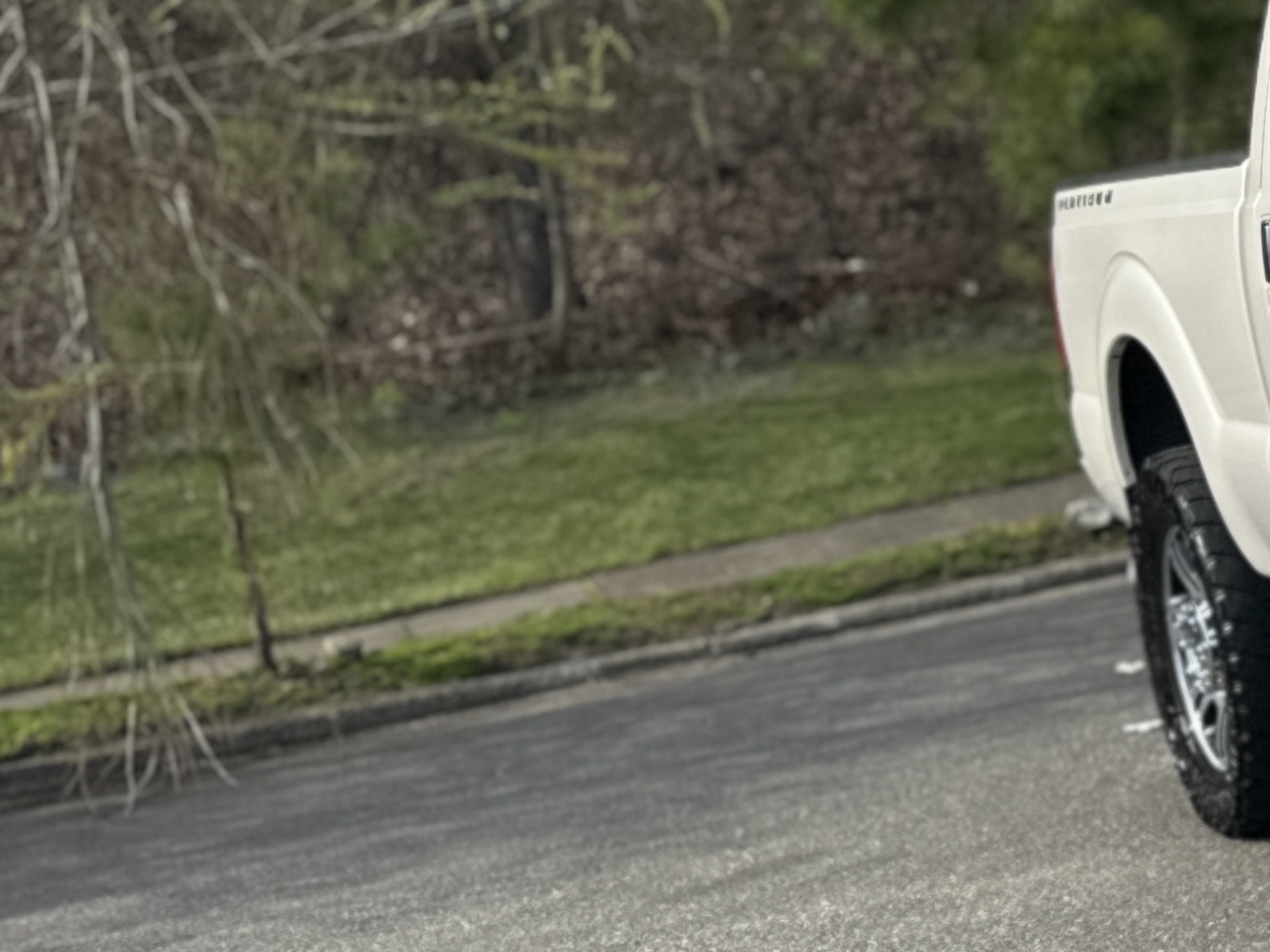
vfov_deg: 17.9
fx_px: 3008
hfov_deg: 19.4
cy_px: 308
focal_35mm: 82
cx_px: 2118
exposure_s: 1/2525
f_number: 1.78
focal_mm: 6.86
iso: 80
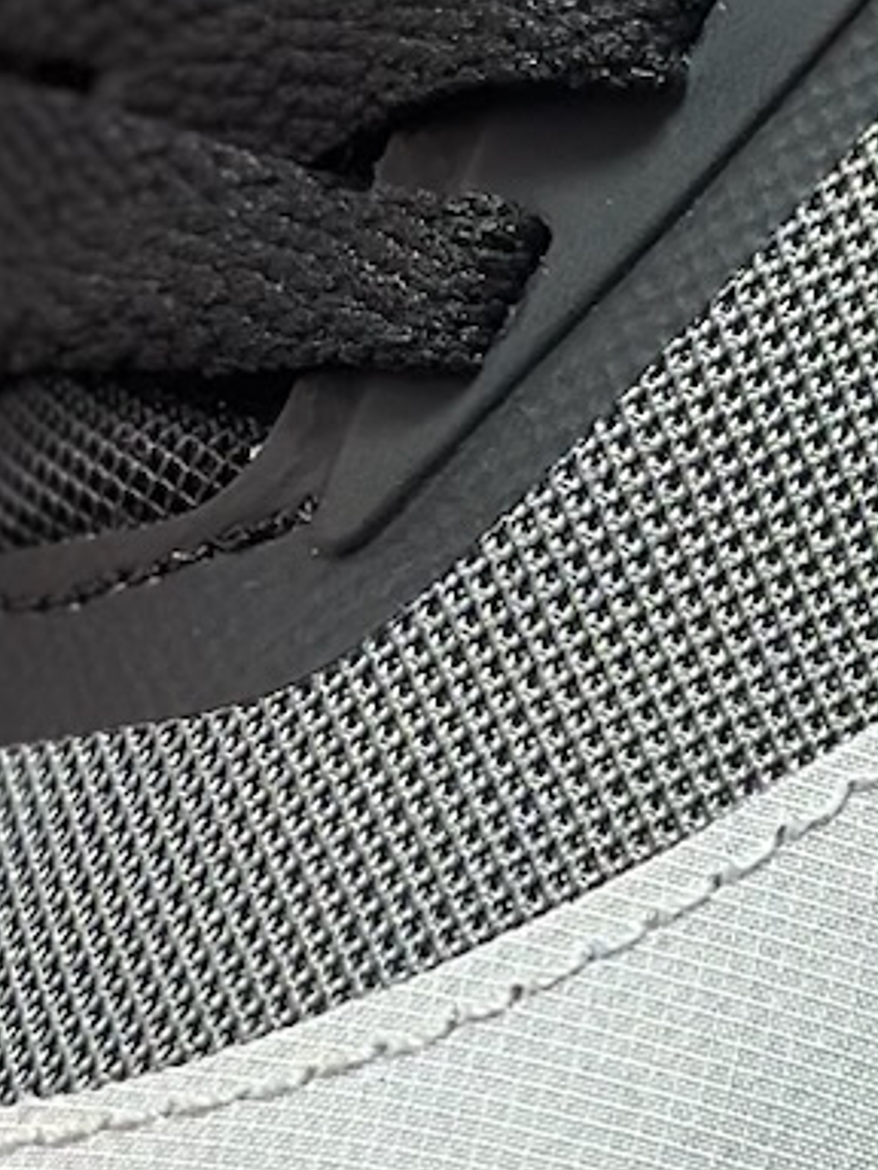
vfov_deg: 7.7
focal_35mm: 256
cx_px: 1143
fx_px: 8658
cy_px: 399
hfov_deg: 5.8
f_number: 1.78
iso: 80
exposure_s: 1/1133
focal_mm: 6.86
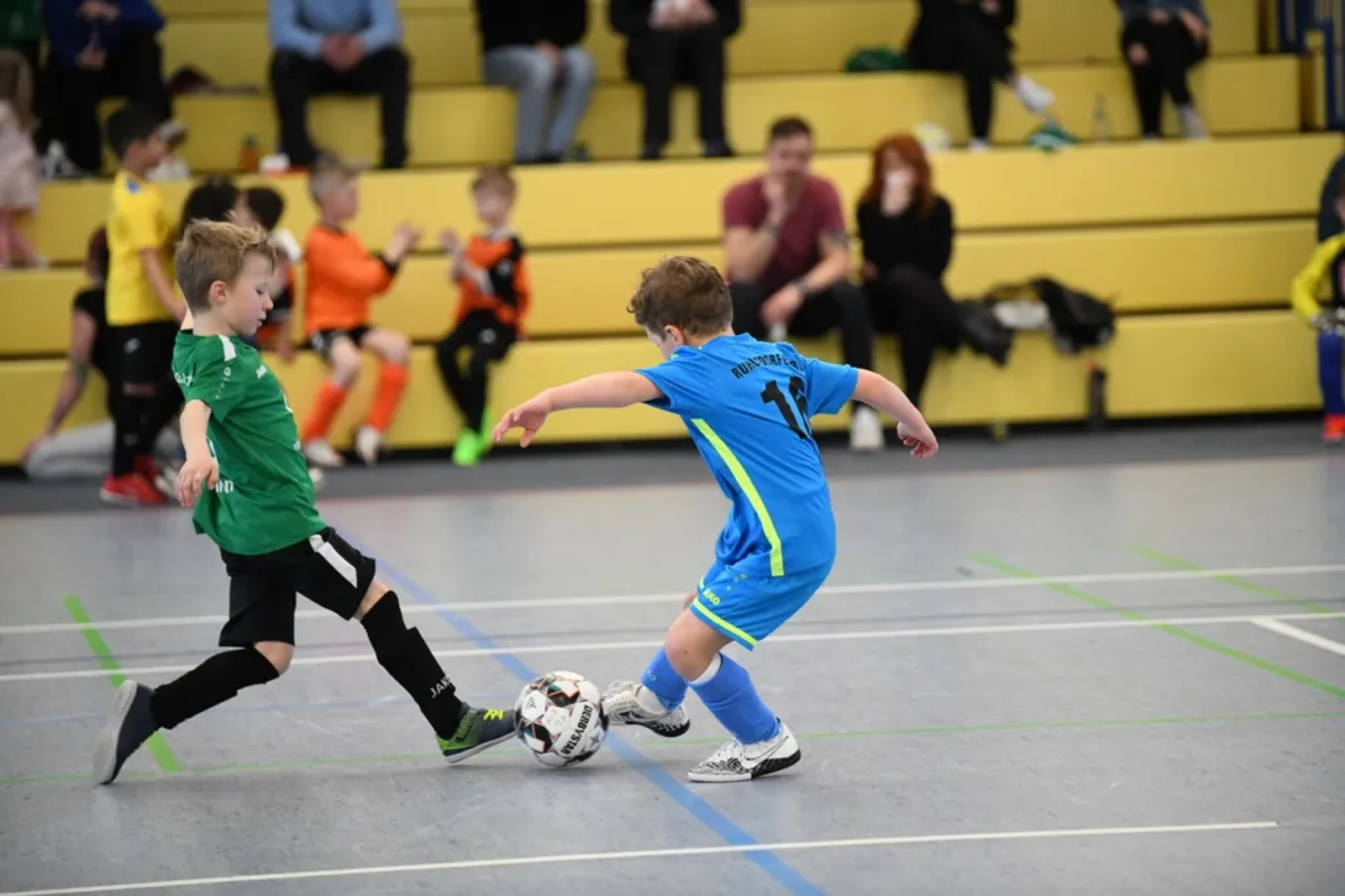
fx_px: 6162
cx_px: 672
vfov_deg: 8.3
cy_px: 448
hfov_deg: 12.5
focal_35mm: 165
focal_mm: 165
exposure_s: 1/1250
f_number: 2.8
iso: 8000
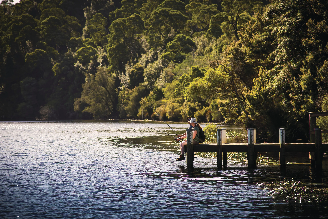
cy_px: 110
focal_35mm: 120
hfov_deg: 17.1
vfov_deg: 11.4
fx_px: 1094
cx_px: 164
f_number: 4
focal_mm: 120
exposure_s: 1/320
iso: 100
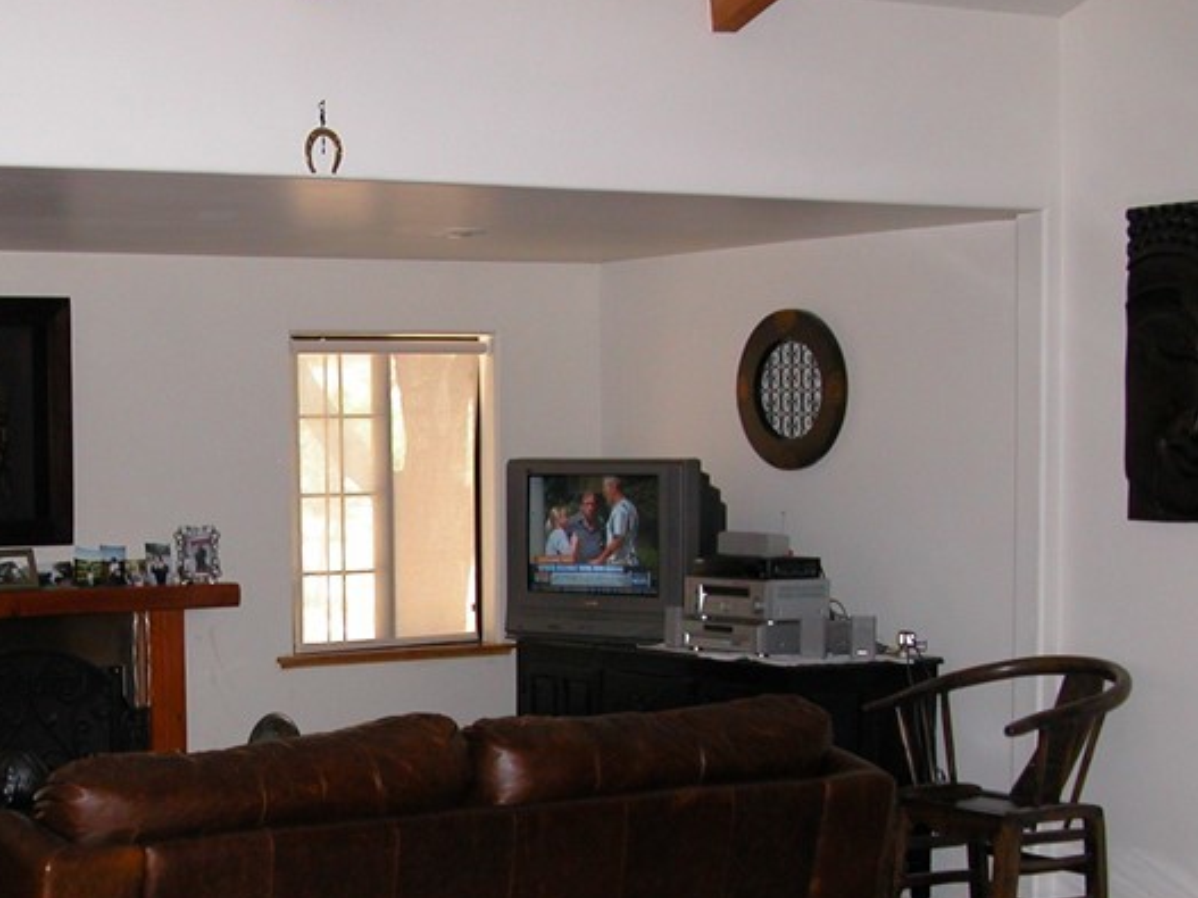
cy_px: 712
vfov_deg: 21.4
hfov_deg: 27.9
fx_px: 2353
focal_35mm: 68
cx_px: 202
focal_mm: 8.9
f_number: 2.8
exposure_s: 1/60
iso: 200
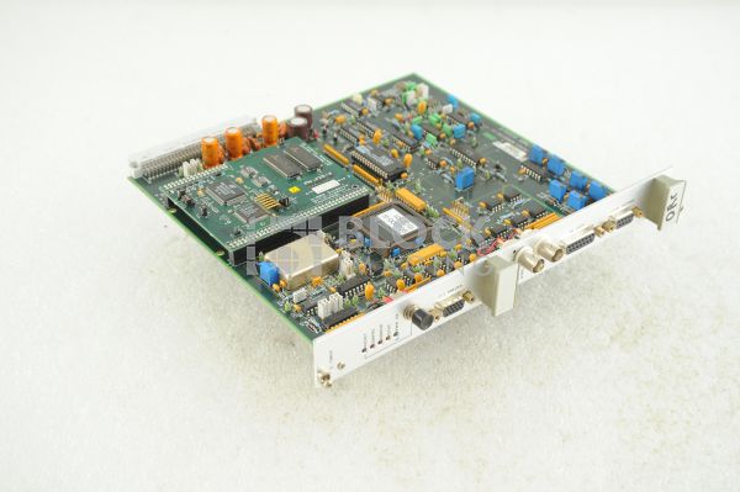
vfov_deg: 24.6
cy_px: 246
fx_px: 1130
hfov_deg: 36.3
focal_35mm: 55
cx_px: 370
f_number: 9
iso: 1600
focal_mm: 55
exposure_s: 1/100
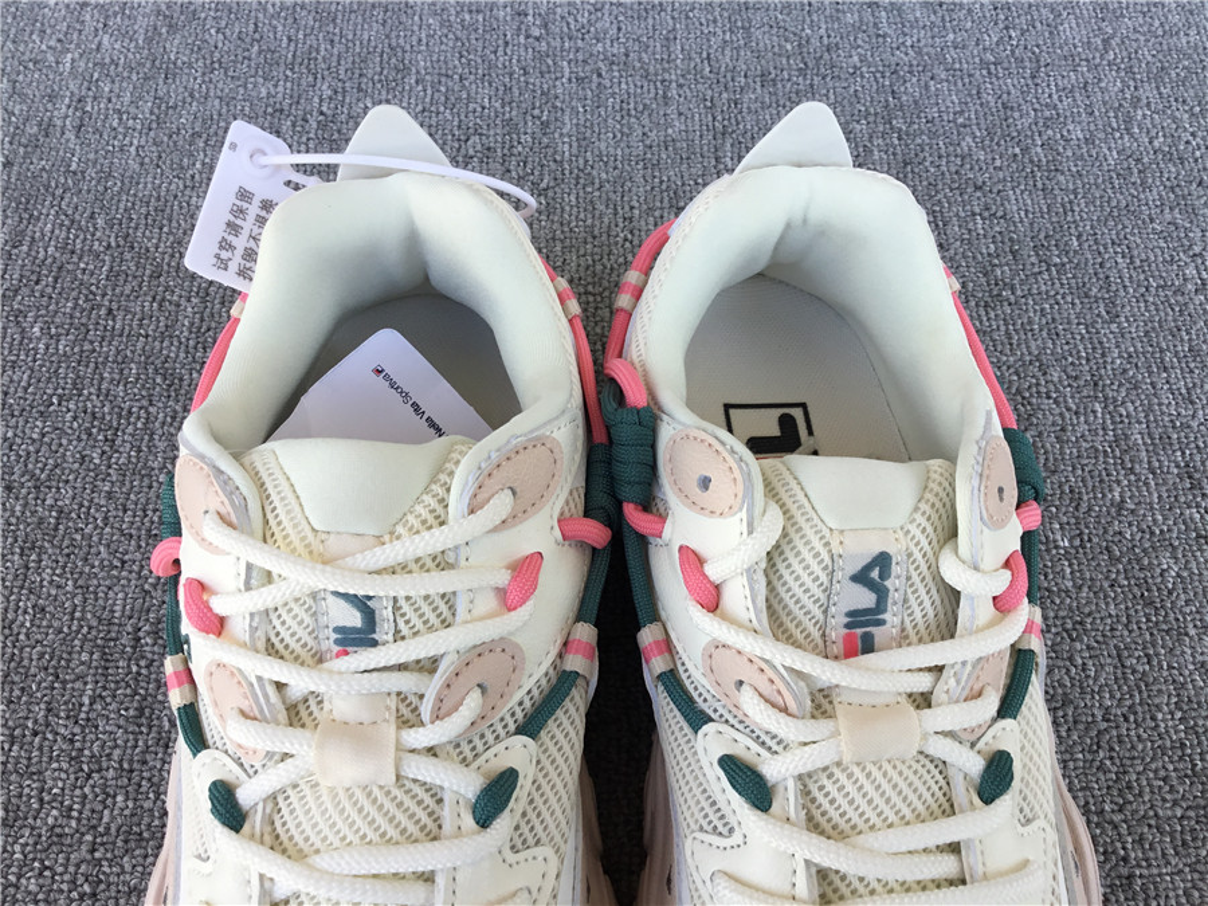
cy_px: 453
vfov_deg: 45.4
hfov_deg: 58.4
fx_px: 1082
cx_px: 604
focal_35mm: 31
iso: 25
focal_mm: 3.3
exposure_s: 1/213
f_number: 2.4
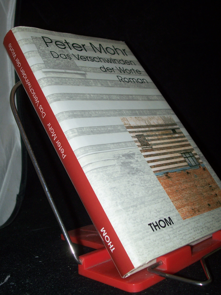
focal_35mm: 42
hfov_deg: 34.3
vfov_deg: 44.8
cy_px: 148
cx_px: 110
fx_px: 358
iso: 80
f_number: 2.8
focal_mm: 7
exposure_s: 1/60
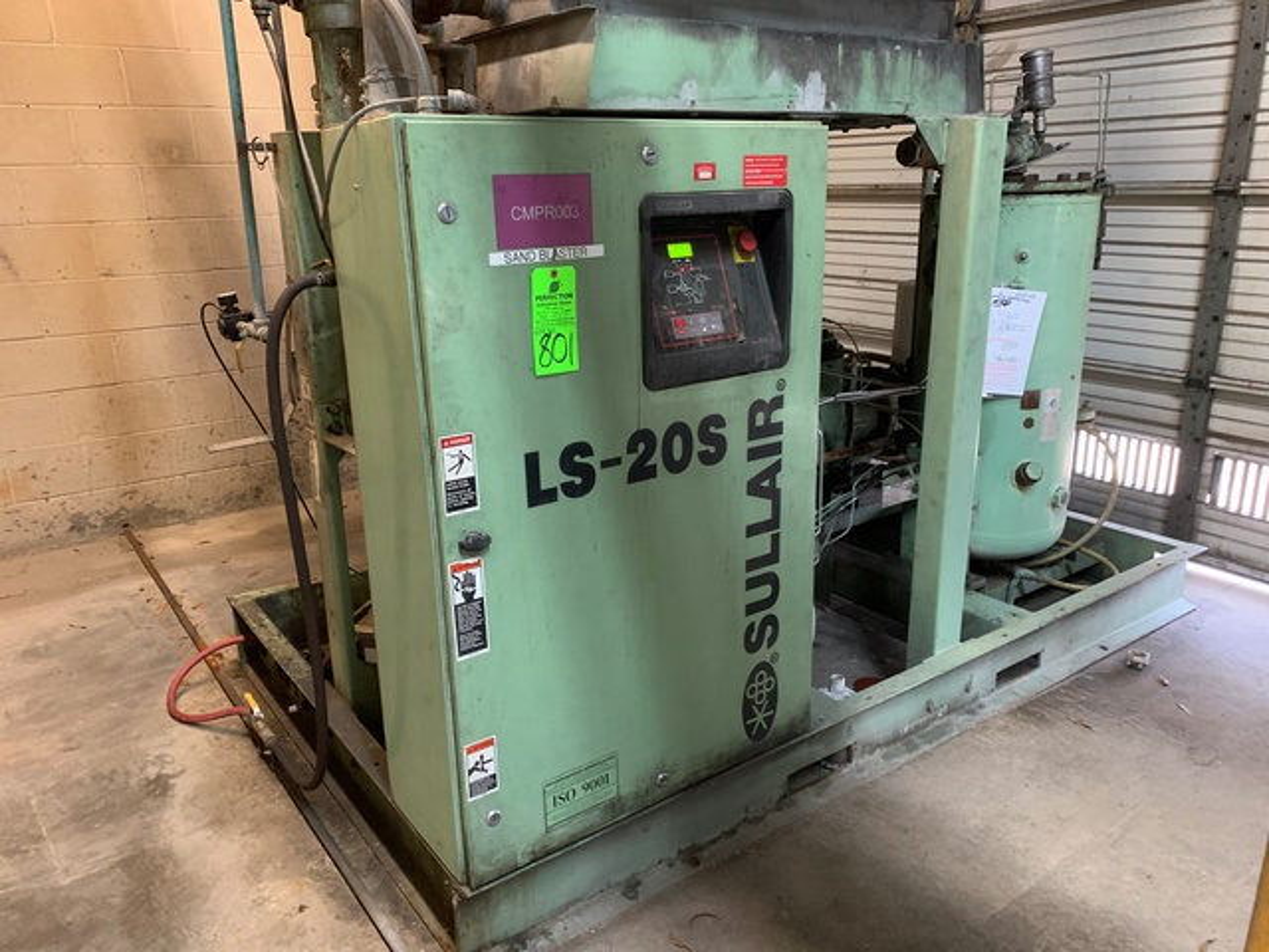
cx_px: 634
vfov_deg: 53.1
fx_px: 953
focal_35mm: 26
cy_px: 476
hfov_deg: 67.3
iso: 320
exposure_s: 1/40
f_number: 1.8
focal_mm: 4.25
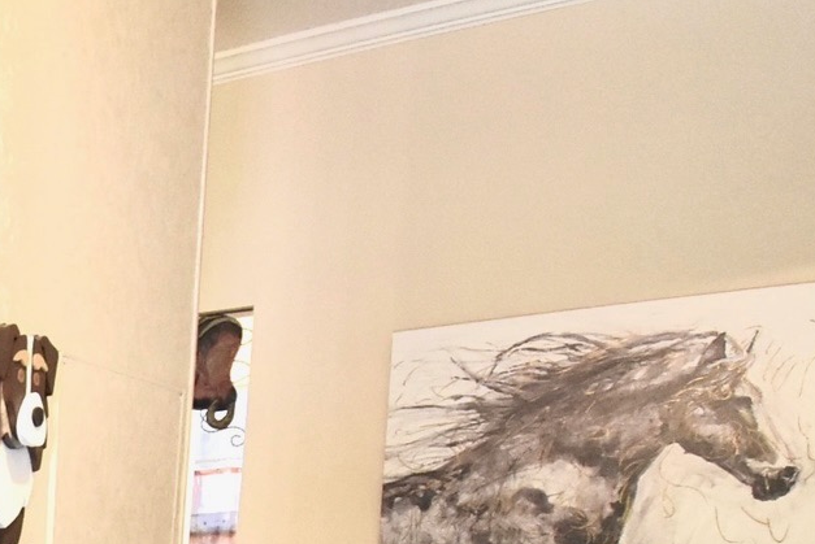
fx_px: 1246
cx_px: -396
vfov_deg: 20.3
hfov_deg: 26.5
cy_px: 870
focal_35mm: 55
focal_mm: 10
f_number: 4.5
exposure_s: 1/60
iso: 1600
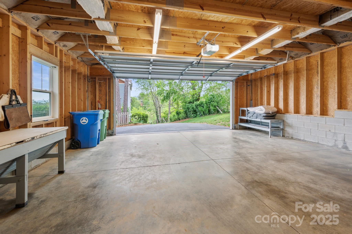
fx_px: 137
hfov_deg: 104.3
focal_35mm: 14
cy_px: 117
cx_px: 176
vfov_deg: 81.1
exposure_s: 1/2.5
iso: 200
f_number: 8
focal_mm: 14
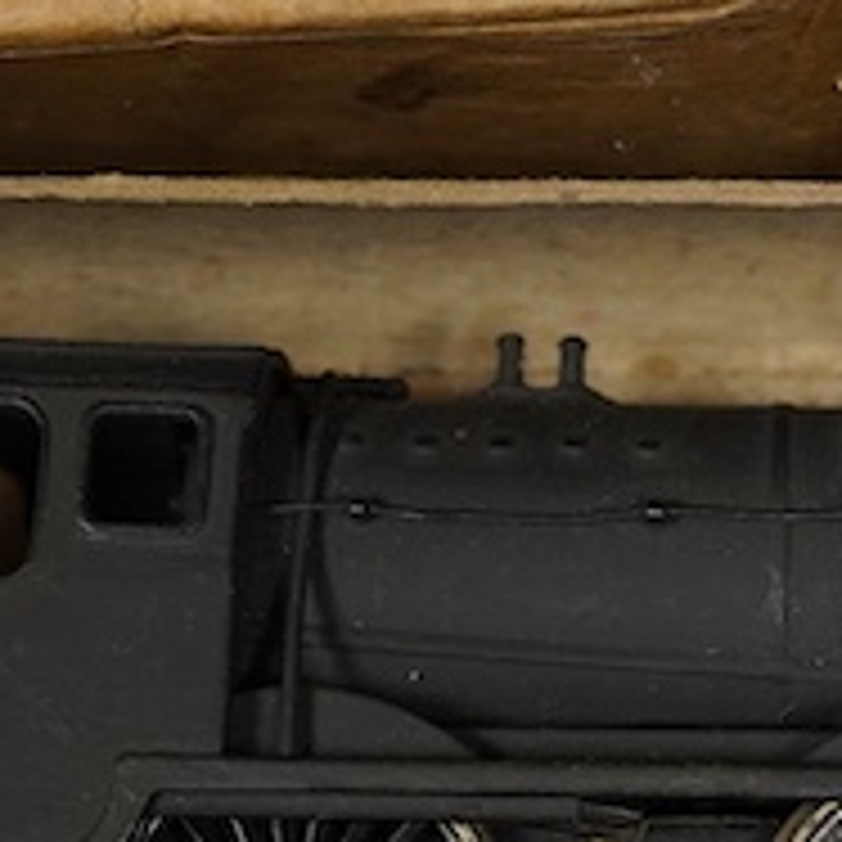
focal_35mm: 184
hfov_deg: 9.5
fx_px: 5064
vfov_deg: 9.5
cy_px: 612
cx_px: 392
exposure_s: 1/160
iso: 1250
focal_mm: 30
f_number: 3.5
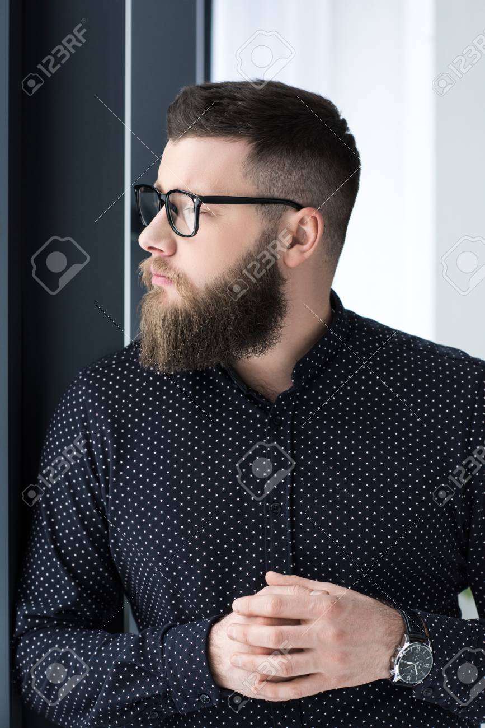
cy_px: 364
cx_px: 242
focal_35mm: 85
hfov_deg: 16.1
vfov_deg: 23.9
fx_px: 1717
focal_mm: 85
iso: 1100
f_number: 4
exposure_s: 1/200
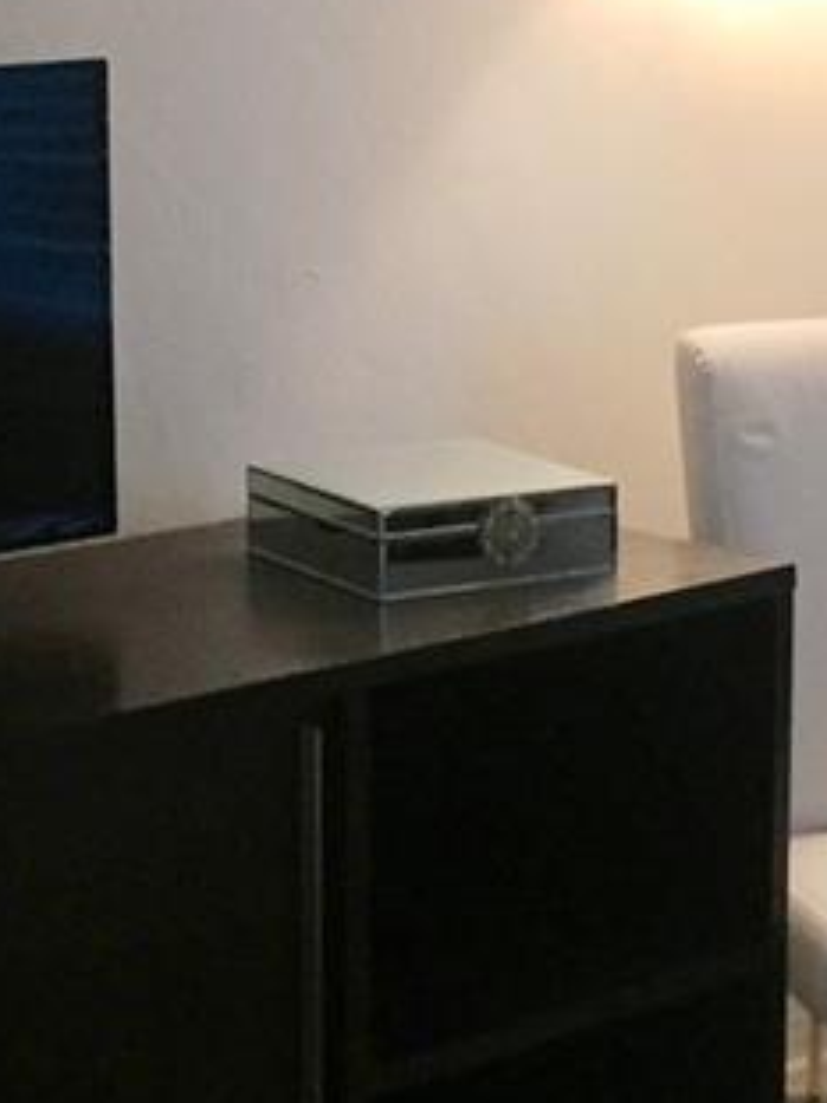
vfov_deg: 17.5
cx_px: 213
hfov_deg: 13.2
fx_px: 3570
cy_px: 376
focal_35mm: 112
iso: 125
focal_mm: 4.15
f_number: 2.2
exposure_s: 1/30
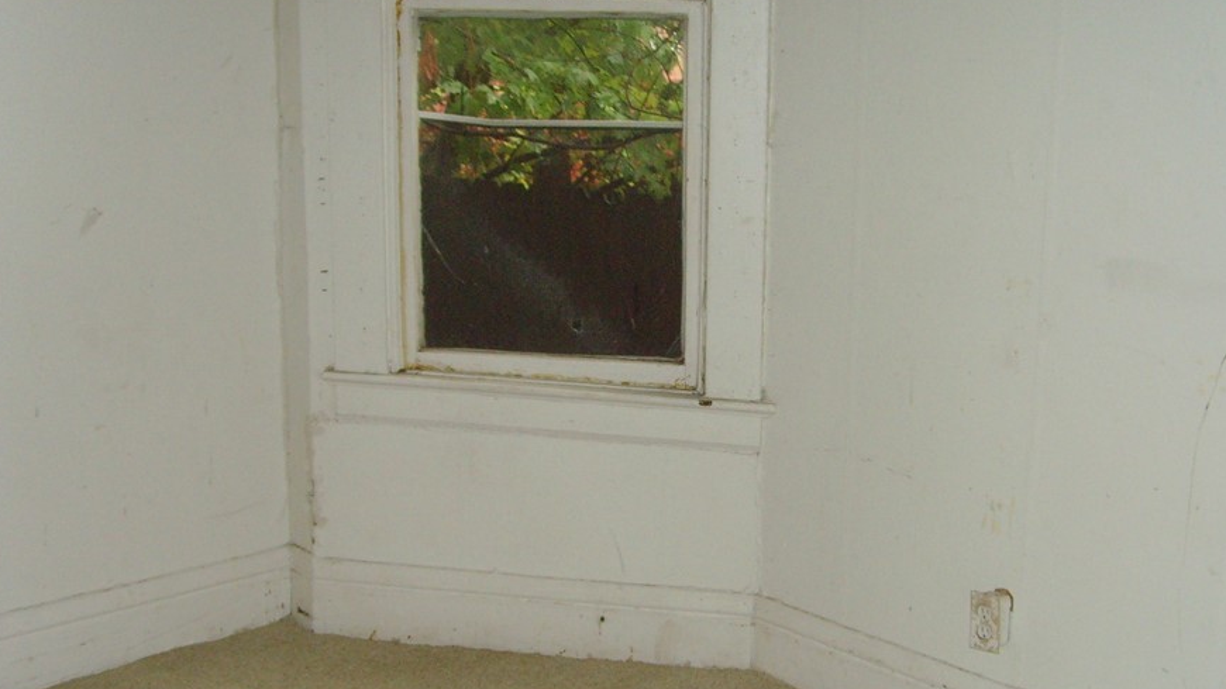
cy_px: 431
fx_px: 1625
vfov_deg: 23.9
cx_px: 689
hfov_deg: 41.3
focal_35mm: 50
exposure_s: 1/45
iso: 200
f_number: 3.5
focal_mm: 6.6
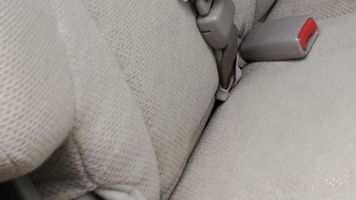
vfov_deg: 12.2
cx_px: 525
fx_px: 849
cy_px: -167
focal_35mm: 90
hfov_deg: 20.5
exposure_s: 1/238
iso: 50
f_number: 1.5
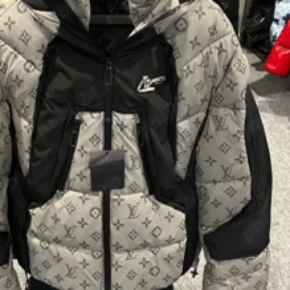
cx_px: 105
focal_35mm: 42
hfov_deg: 39.7
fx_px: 398
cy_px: 121
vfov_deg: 39.9
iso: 500
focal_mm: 5.1
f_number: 1.6
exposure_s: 1/33
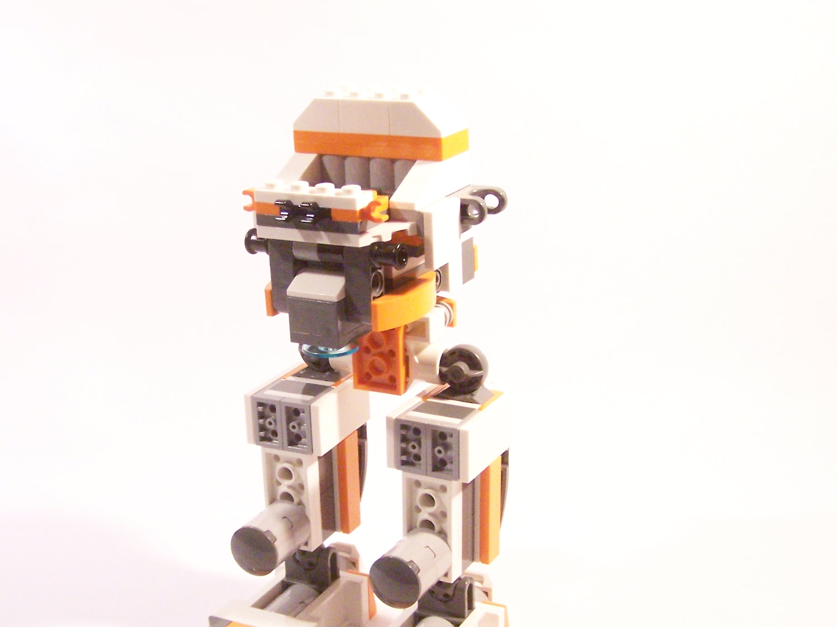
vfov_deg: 27.5
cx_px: 374
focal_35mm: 53
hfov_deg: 36.1
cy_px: 362
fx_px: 1281
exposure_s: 1/45
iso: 400
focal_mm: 6.3
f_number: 3.2
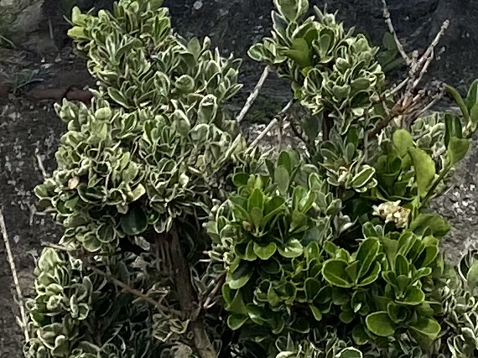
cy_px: -381
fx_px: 2540
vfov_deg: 7.7
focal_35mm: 184
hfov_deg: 10.6
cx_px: 521
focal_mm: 4.25
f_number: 1.8
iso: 32
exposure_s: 1/5025
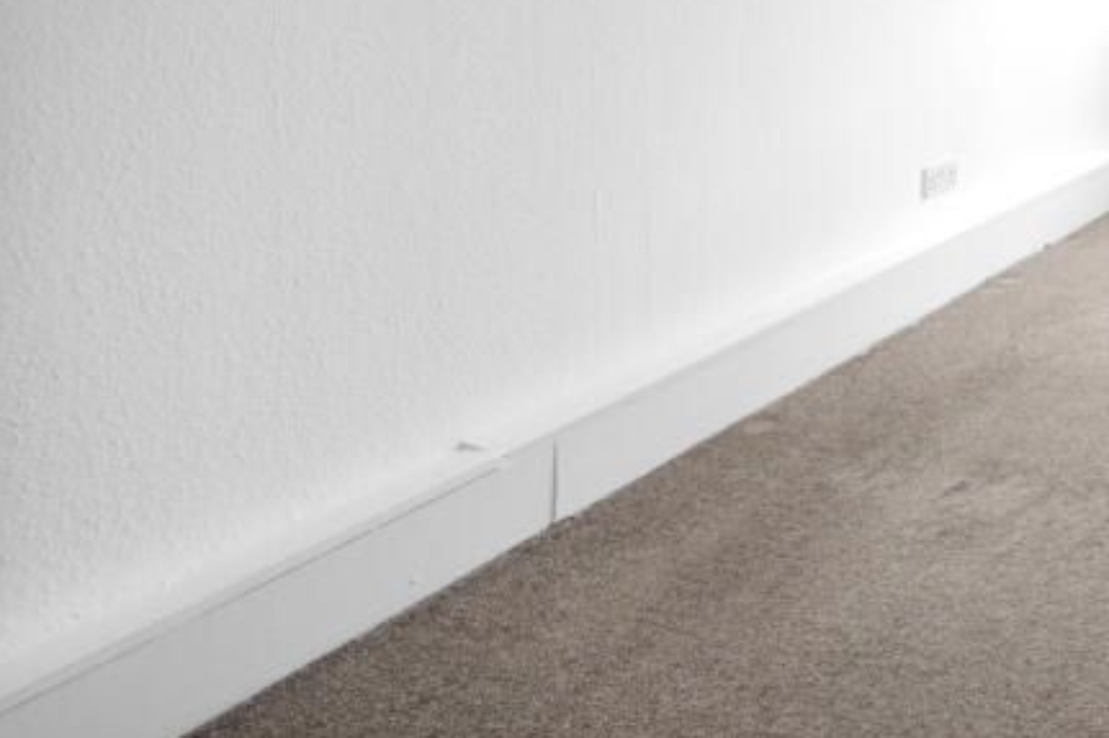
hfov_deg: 39.4
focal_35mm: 38
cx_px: 1274
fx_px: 1170
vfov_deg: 30.6
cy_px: -107
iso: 200
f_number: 16
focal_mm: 16
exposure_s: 1/2.5
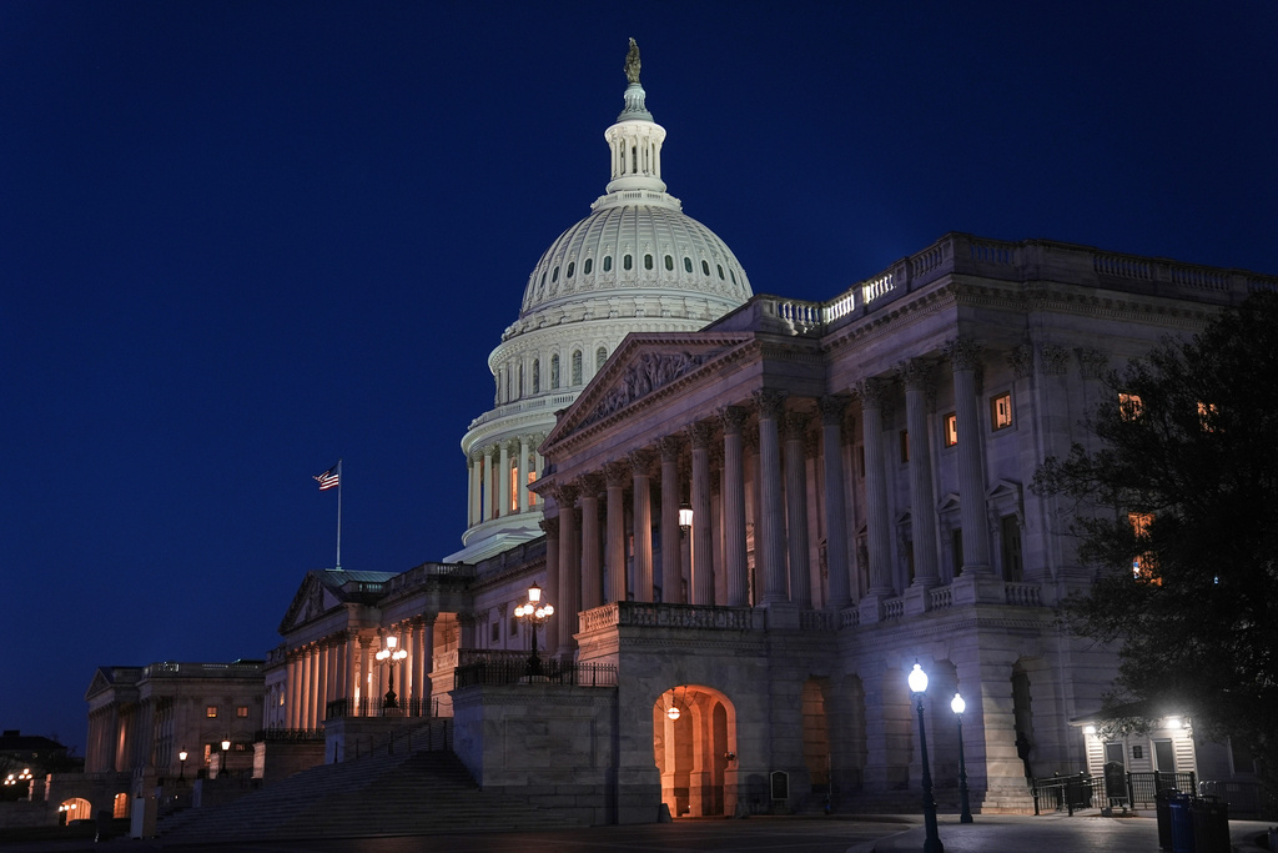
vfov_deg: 29.3
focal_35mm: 46
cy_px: 426
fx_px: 1633
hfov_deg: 42.7
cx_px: 639
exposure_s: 1/30
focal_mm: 46
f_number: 2.8
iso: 400
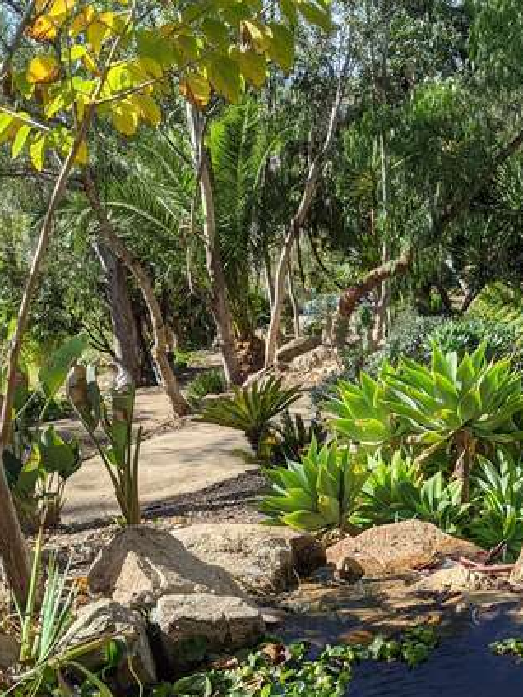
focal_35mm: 51
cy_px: 445
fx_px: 1027
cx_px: 462
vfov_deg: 37.2
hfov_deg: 27.6
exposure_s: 1/1805
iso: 57
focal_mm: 4.44
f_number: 1.8
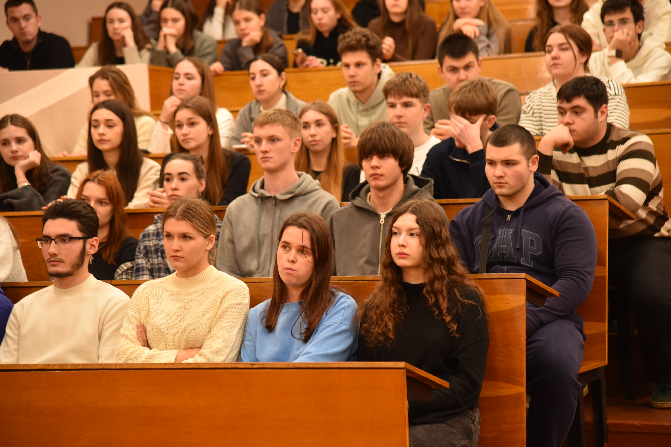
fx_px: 2236
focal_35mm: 120
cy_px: 224
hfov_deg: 17.1
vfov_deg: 11.4
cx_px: 336
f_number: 4
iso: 1100
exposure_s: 1/60
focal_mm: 120
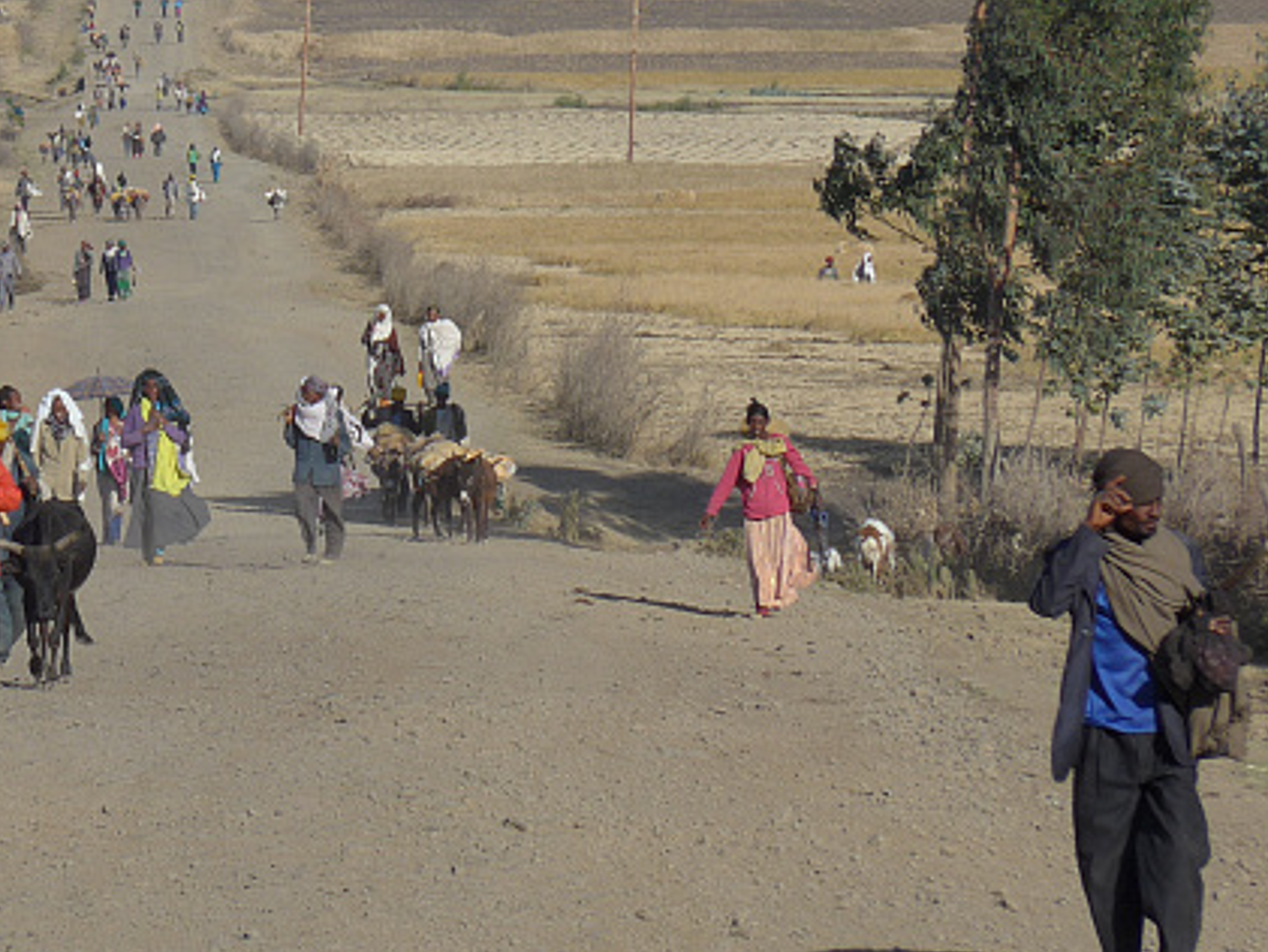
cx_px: 247
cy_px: 236
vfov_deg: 4.2
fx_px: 13044
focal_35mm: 356
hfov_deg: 5.6
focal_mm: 42.8
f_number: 5.9
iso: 80
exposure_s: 1/400
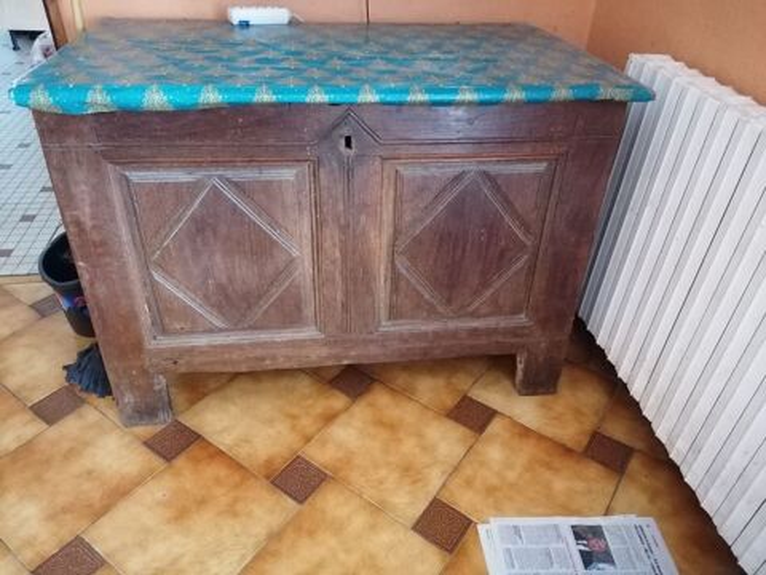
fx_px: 597
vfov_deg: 51.4
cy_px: 288
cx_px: 383
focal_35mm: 27
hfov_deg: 65.3
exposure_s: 1/14.3
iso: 2500
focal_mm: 4.75
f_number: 1.8
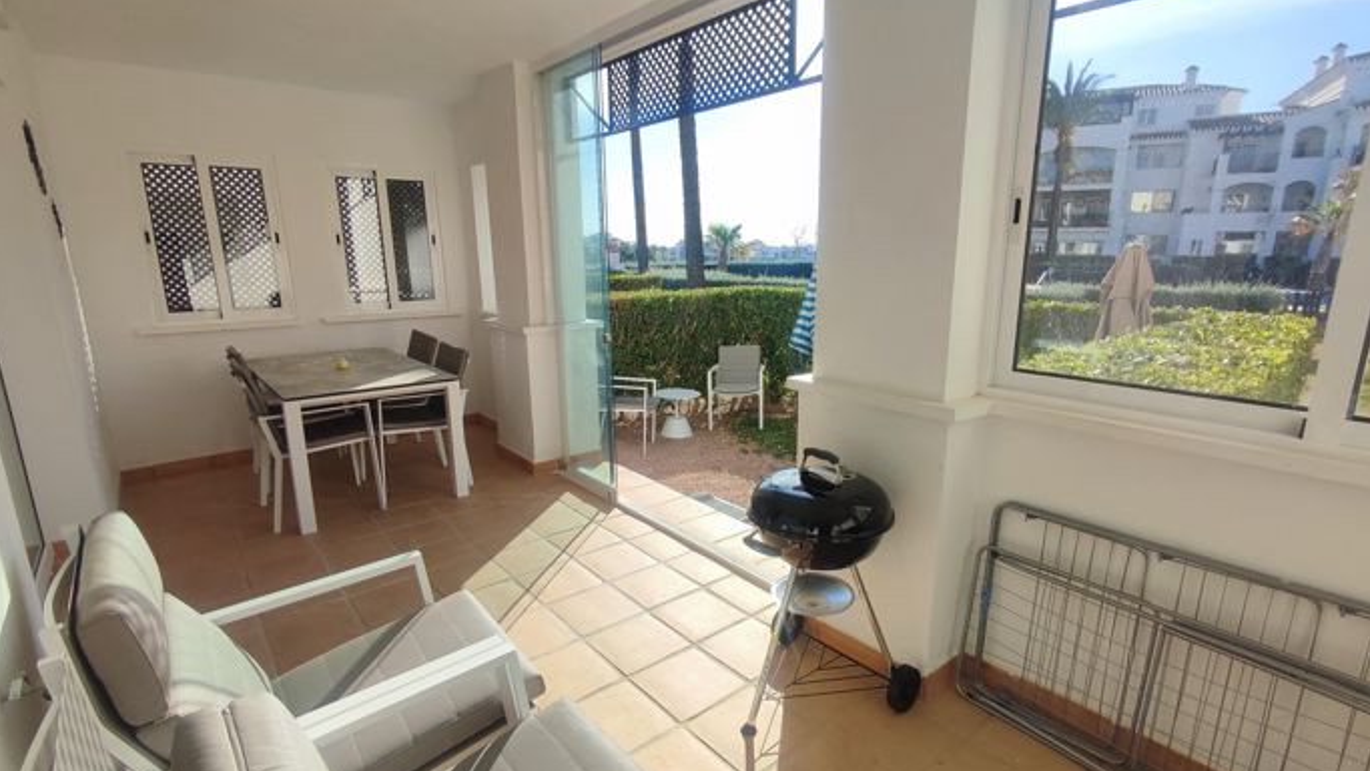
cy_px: 413
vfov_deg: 60.9
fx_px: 654
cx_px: 699
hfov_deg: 92.7
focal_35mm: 18
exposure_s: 1/1226
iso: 50
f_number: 2.2
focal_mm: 1.65
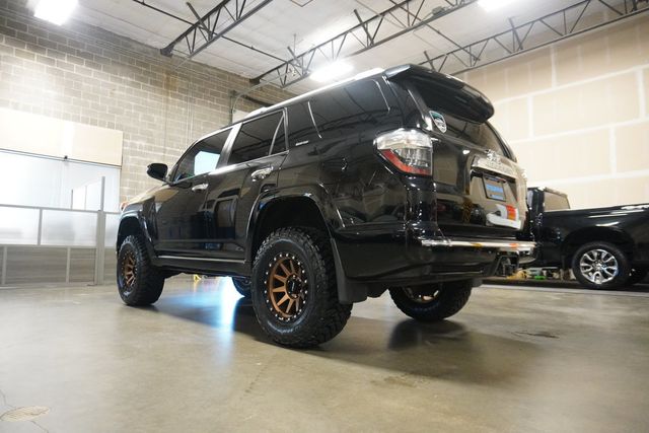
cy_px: 216
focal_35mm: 24
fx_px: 433
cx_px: 324
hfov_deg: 73.7
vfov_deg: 53.2
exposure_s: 1/160
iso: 6400
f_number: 3.5
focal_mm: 16
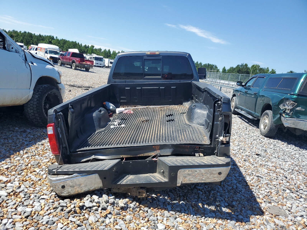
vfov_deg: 53.1
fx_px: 231
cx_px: 154
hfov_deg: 67.3
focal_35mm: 26
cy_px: 115
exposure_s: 1/2500
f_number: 1.5
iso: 50
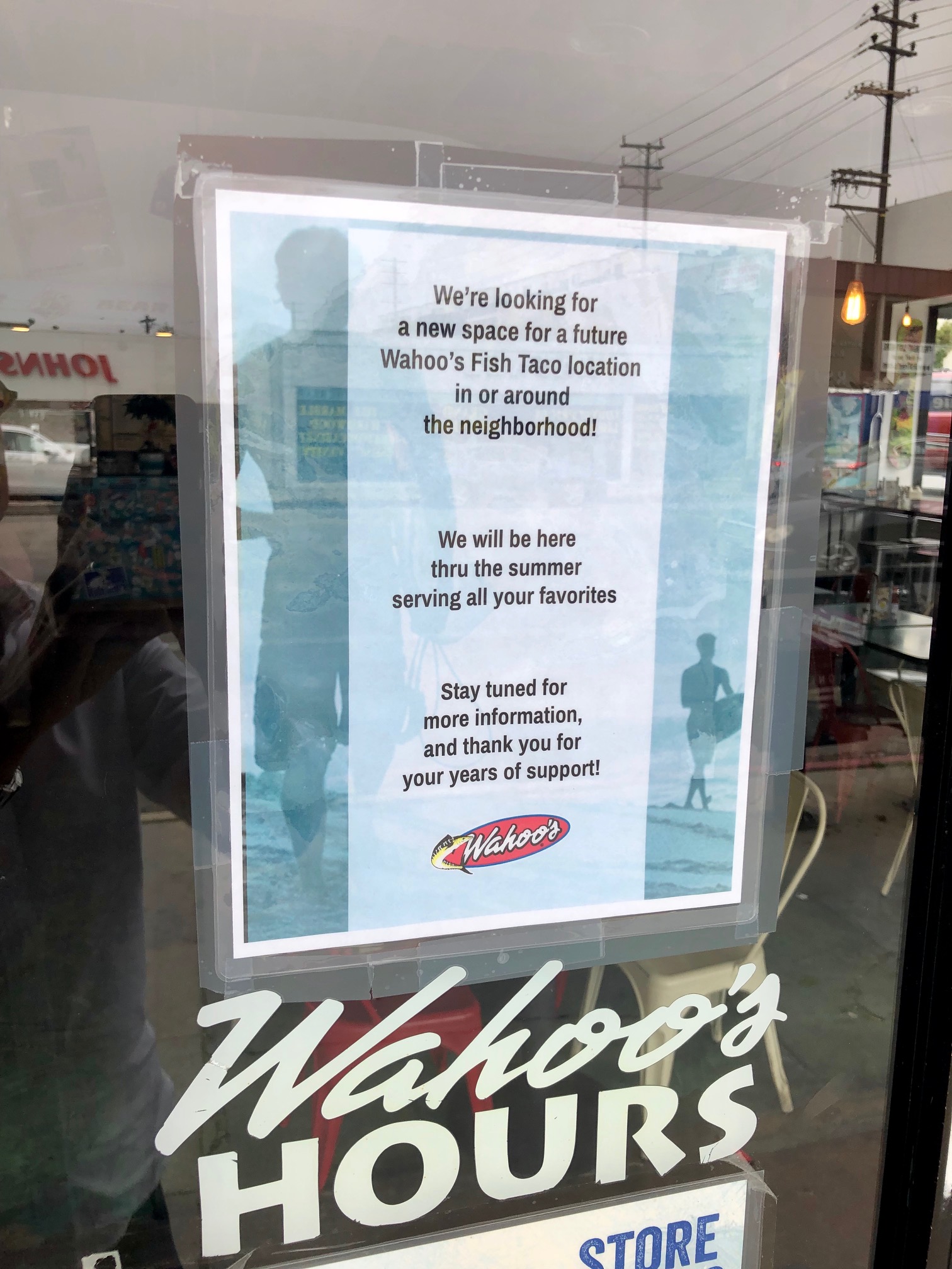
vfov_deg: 63.4
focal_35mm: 28
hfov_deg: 49.7
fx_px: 1027
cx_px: 476
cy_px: 634
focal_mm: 4
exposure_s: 1/304
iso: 20
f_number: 1.8
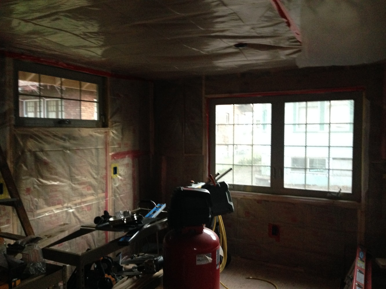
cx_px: 193
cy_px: 144
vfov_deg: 43.0
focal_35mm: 33
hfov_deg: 55.3
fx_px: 368
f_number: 2.4
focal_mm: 4.12
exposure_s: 1/20
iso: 400
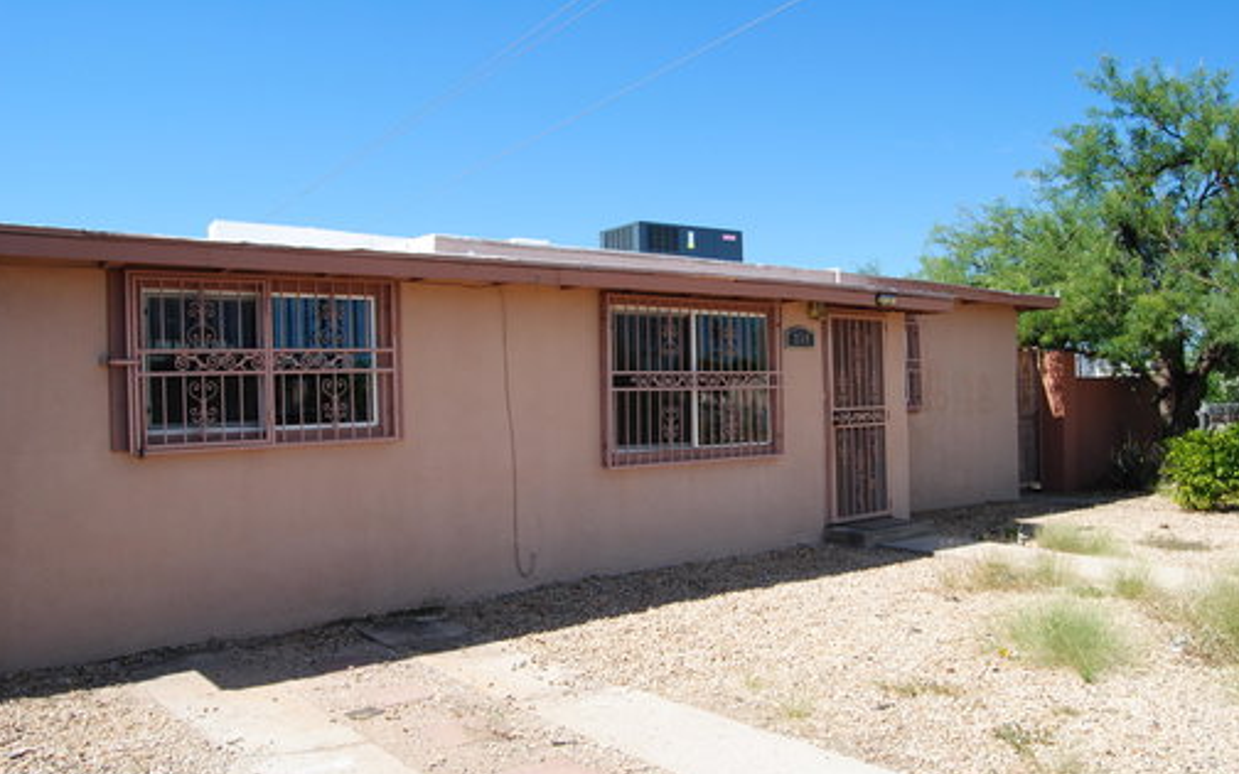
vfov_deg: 44.5
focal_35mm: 28
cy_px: 399
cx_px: 620
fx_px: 945
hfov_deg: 66.5
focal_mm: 18
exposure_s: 1/250
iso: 160
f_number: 10
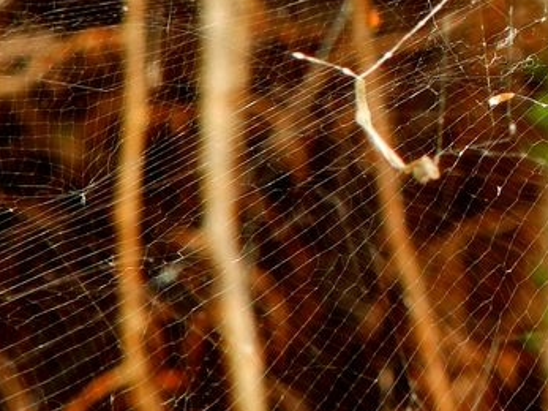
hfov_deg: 12.6
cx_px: 760
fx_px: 2390
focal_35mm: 151
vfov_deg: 9.7
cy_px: -85
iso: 80
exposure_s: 1/80
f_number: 4.5
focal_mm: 8.2
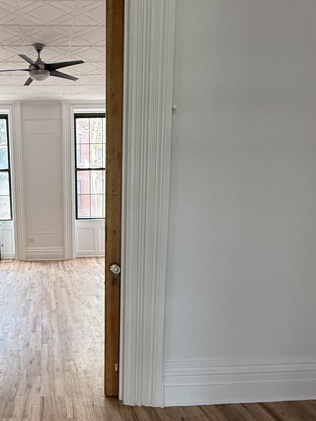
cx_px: 61
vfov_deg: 54.2
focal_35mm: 33
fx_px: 402
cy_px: 283
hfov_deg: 41.0
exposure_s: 1/99
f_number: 2.2
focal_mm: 2.22
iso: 250
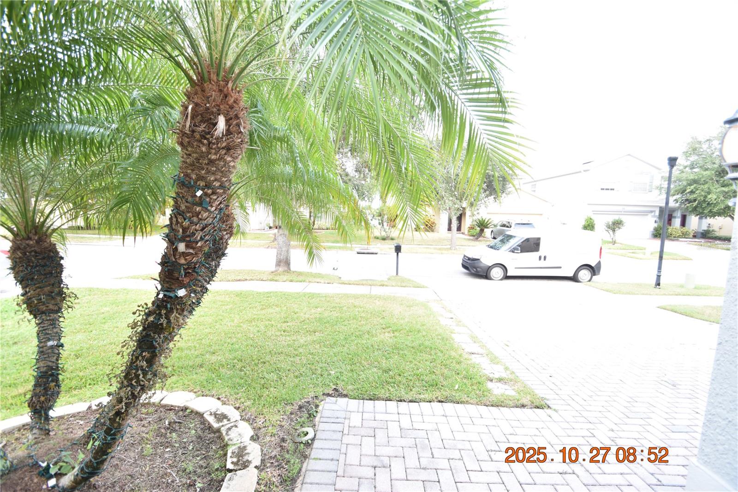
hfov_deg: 100.4
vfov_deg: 77.3
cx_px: 369
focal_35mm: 15
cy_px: 246
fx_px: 307
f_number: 4
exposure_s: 1/60
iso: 400
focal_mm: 10
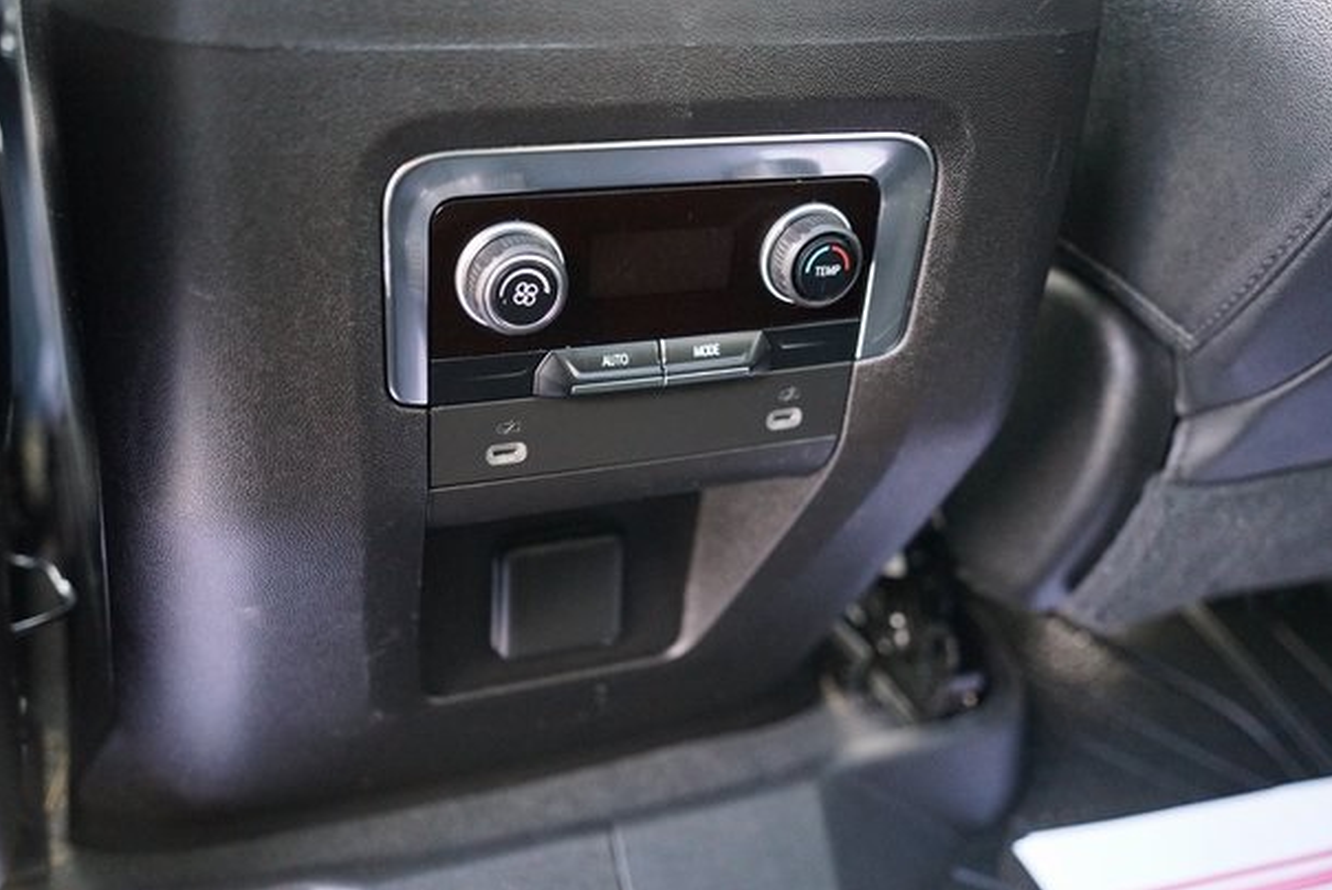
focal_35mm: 37
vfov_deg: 36.0
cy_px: 446
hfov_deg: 51.9
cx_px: 649
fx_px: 1370
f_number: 3.2
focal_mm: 35
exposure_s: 1/160
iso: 5000
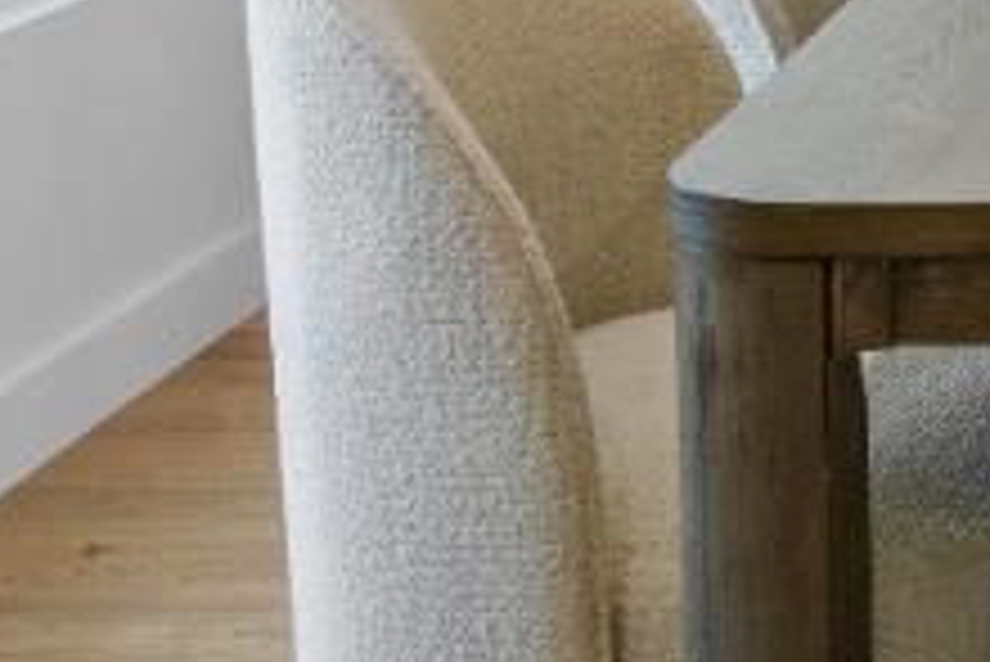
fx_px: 2999
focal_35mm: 109
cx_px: 1449
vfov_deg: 11.8
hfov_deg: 17.1
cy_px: -450
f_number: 13
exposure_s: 1/13
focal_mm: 16
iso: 500
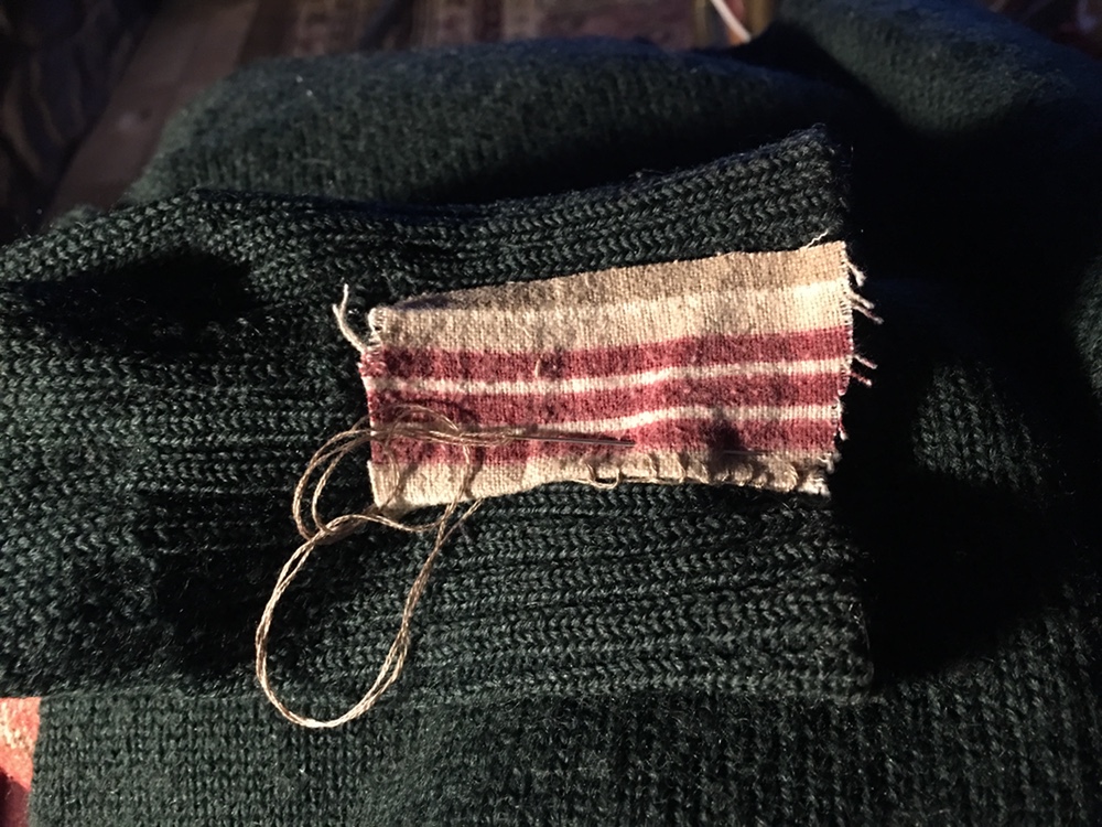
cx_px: 551
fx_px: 923
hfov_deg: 61.7
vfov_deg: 48.2
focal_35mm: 29
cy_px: 414
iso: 80
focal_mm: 4.15
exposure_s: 1/4
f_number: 2.2
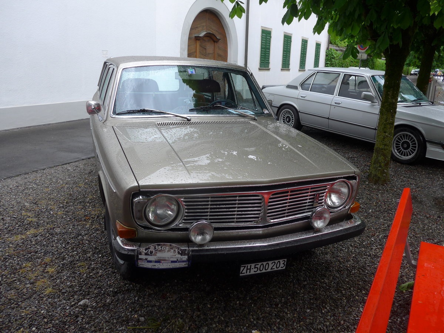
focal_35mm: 29
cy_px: 166
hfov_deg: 61.7
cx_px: 222
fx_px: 372
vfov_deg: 48.2
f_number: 2.5
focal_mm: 6
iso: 80
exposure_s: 1/125
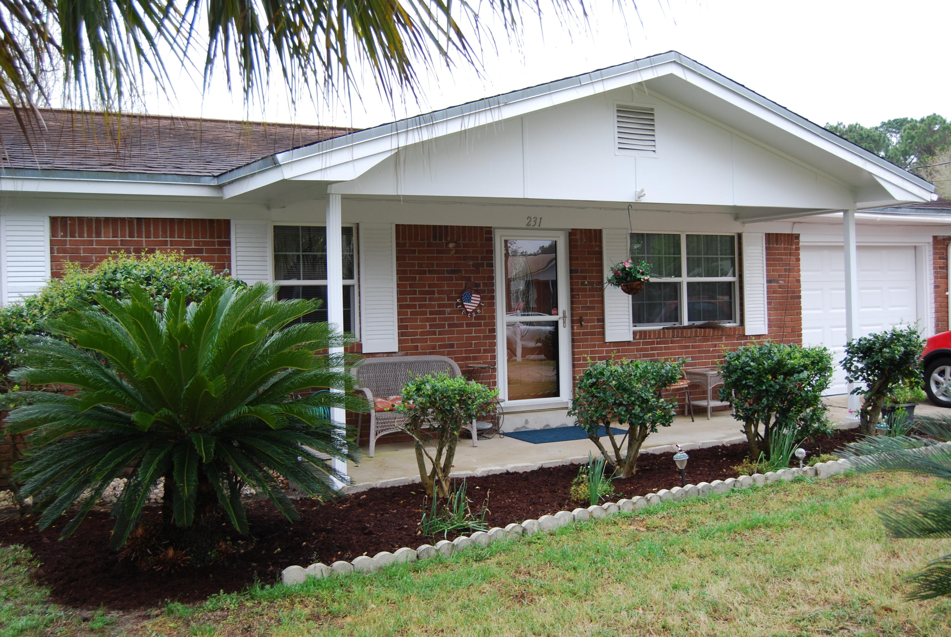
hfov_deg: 55.1
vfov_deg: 38.5
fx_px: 912
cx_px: 476
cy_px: 318
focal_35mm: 34
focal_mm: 23
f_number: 4
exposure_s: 1/60
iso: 200
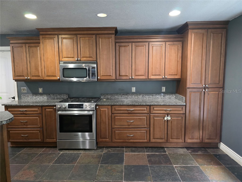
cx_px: 121
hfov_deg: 73.9
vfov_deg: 58.9
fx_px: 161
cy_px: 91
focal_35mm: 23
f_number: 1.7
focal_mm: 6.3
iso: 1250
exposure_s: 1/60
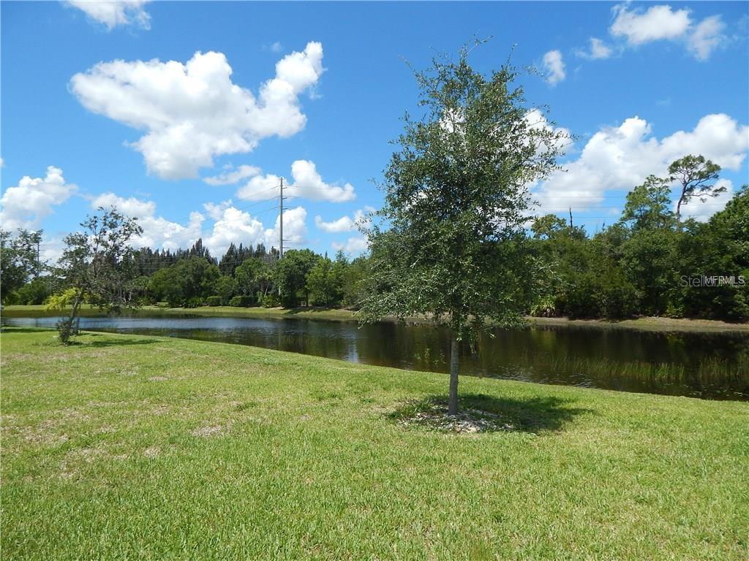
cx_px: 374
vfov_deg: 58.9
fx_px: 498
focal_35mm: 23
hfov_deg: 73.9
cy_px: 280
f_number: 6
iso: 125
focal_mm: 4
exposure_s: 1/500
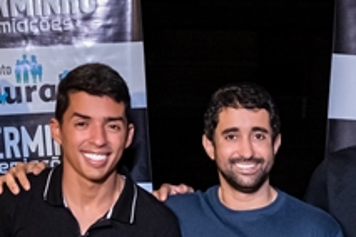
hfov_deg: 16.3
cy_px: 359
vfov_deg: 10.6
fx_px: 1236
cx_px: 258
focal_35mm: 125
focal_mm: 24
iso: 2000
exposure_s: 1/200
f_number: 2.8
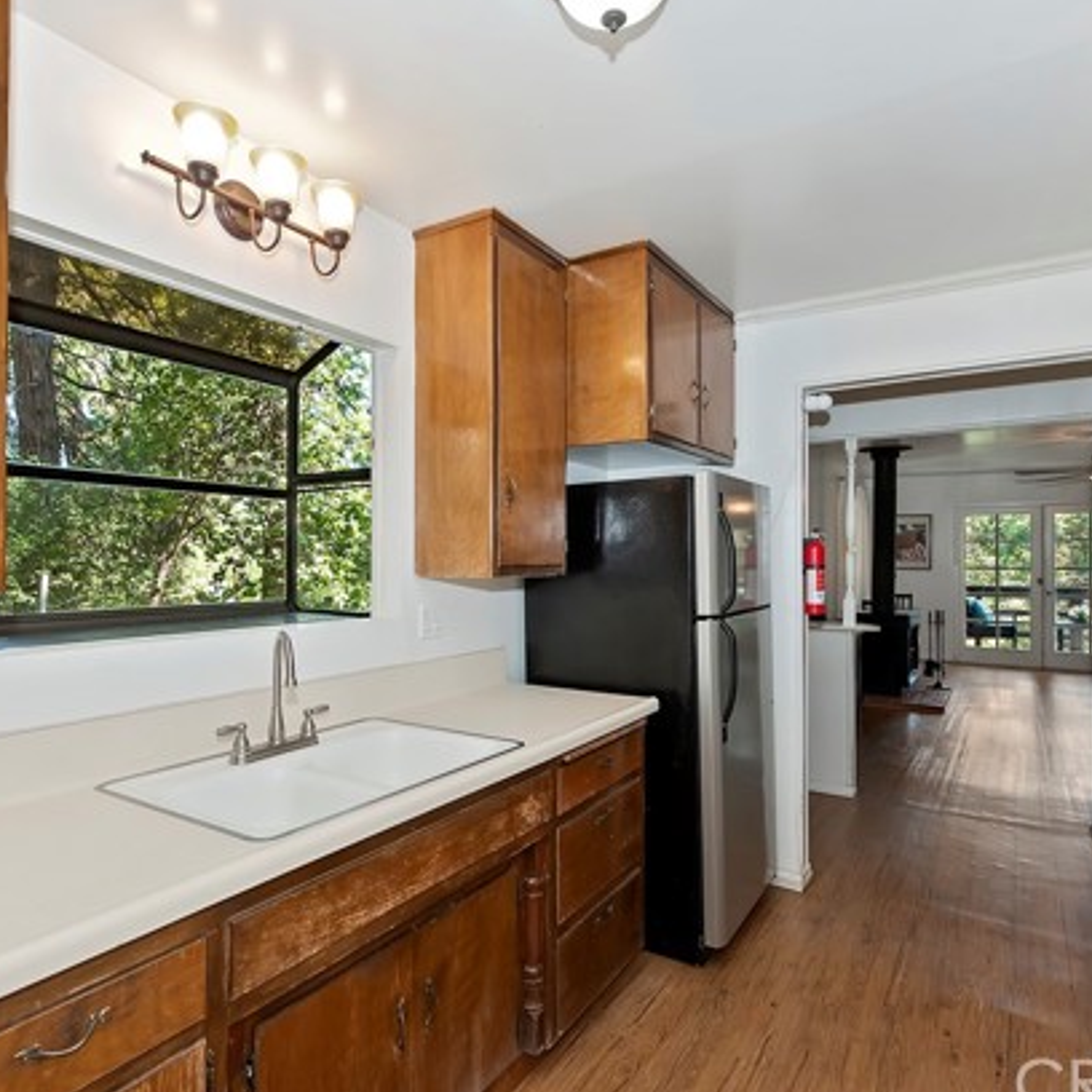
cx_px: 522
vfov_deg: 74.8
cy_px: 550
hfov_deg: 74.8
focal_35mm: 20
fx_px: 714
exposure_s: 1/30
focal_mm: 10
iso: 400
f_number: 8
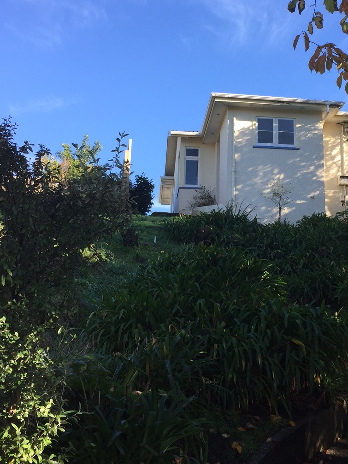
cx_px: 233
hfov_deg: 30.6
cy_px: 164
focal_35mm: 47
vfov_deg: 40.1
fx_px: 630
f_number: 2.2
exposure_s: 1/573
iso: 32
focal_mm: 4.15
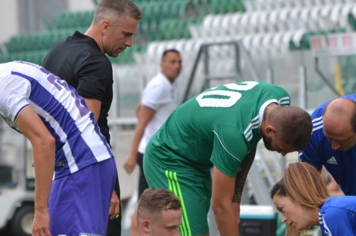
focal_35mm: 748
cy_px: 234
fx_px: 7386
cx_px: 210
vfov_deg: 1.8
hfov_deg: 2.8
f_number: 5.3
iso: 1000
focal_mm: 230
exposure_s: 1/800
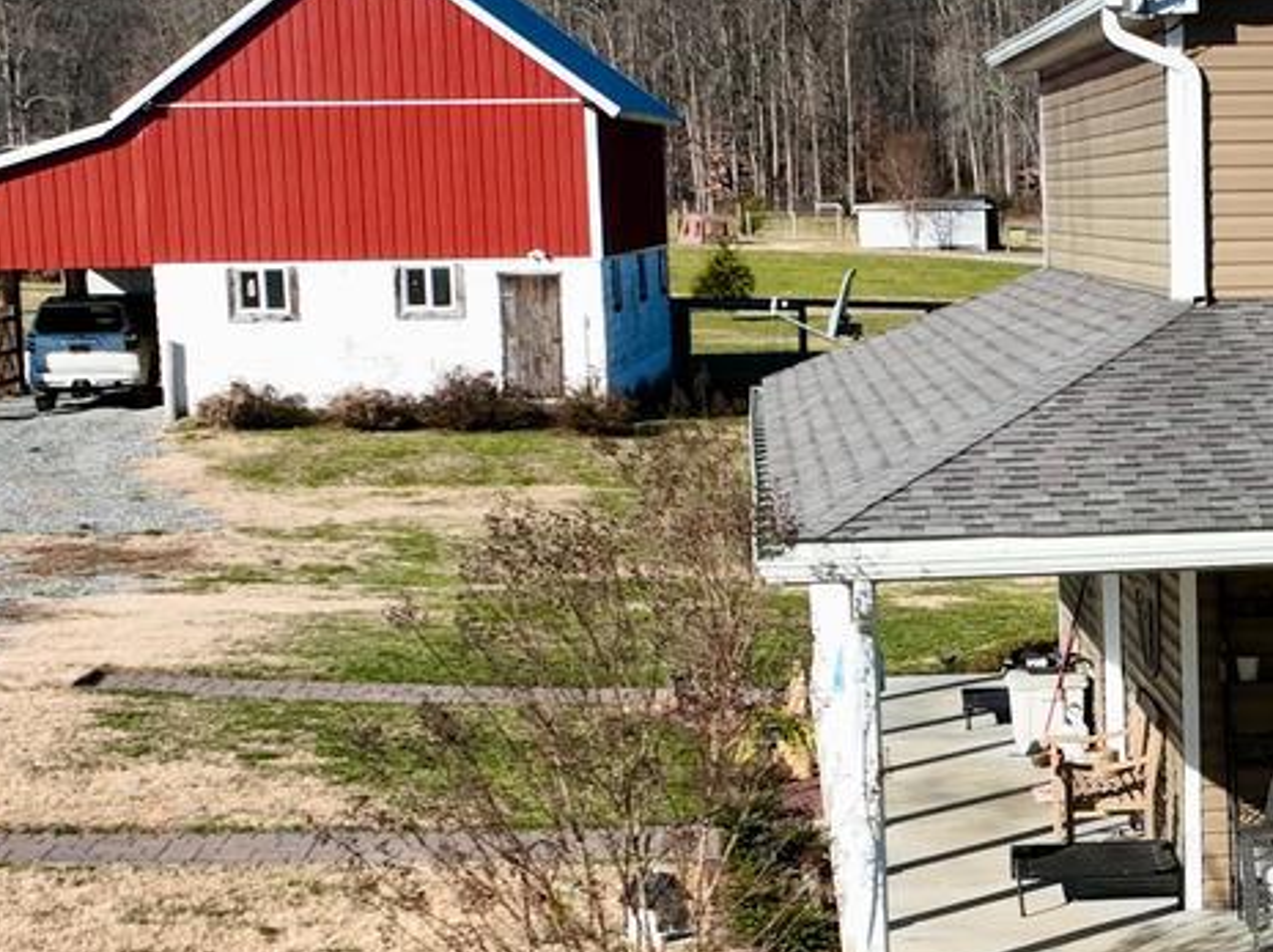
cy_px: 837
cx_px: 1325
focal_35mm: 106
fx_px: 3894
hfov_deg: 18.0
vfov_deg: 13.8
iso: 150
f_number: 2.8
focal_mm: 12.29
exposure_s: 1/3200
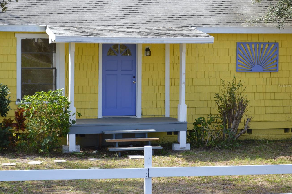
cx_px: 114
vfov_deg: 13.4
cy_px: 86
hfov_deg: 20.1
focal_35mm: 102
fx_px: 823
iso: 100
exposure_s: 1/200
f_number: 6.3
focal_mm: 55
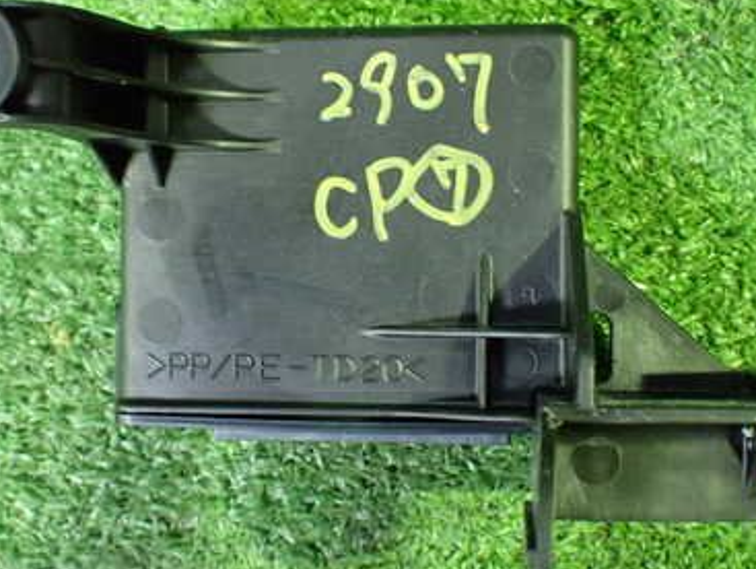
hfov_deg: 38.9
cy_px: 291
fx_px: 1071
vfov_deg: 29.7
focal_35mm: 49
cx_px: 371
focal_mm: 5.4
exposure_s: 1/30
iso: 1000
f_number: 2.3
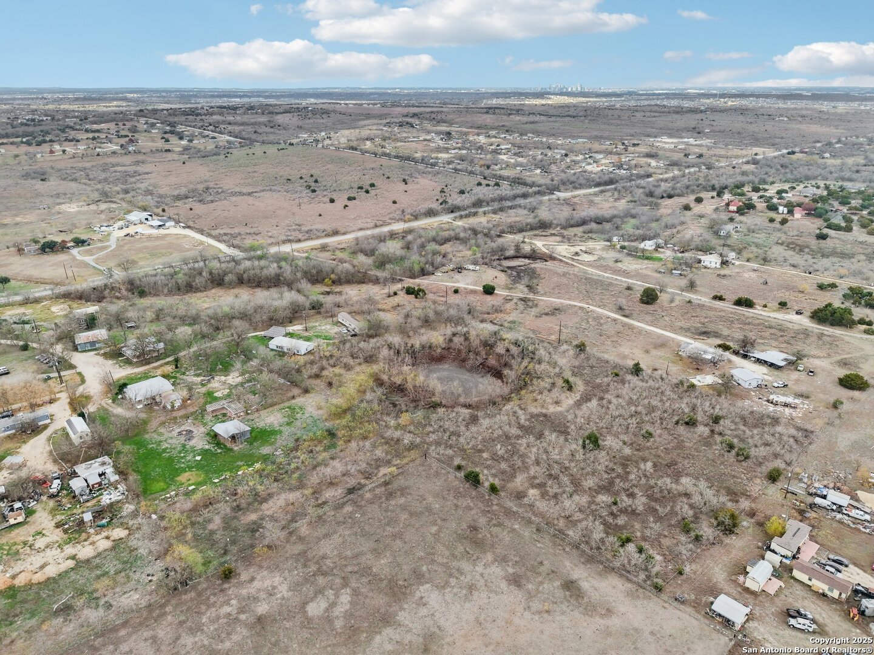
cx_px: 437
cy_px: 328
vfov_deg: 56.8
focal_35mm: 24
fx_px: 606
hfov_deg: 71.6
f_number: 1.8
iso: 200
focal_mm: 8.7
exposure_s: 1/1500
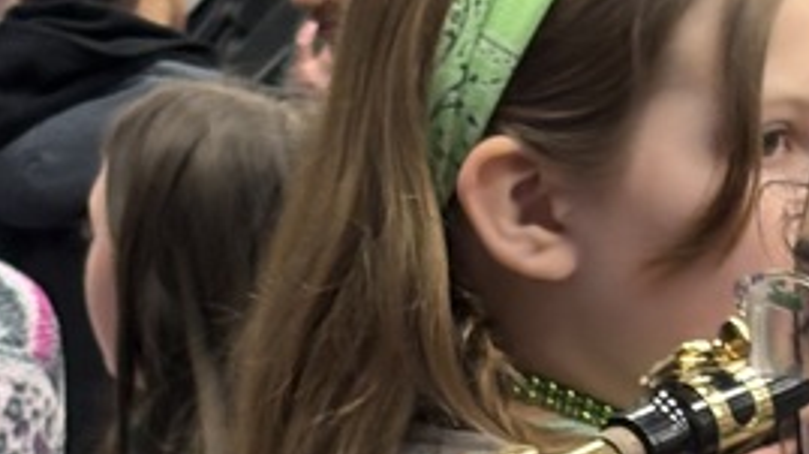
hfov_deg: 10.0
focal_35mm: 216
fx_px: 4631
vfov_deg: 5.5
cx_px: 668
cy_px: 983
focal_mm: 5.96
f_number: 1.6
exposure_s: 1/60
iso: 100
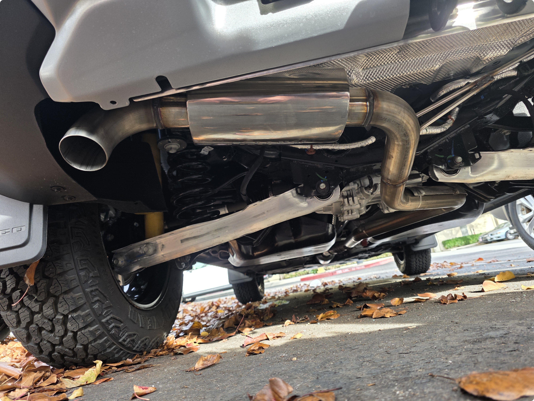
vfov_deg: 58.9
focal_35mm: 23
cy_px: 200
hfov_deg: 73.9
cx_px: 267
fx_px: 355
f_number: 1.7
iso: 80
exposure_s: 1/180
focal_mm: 6.3
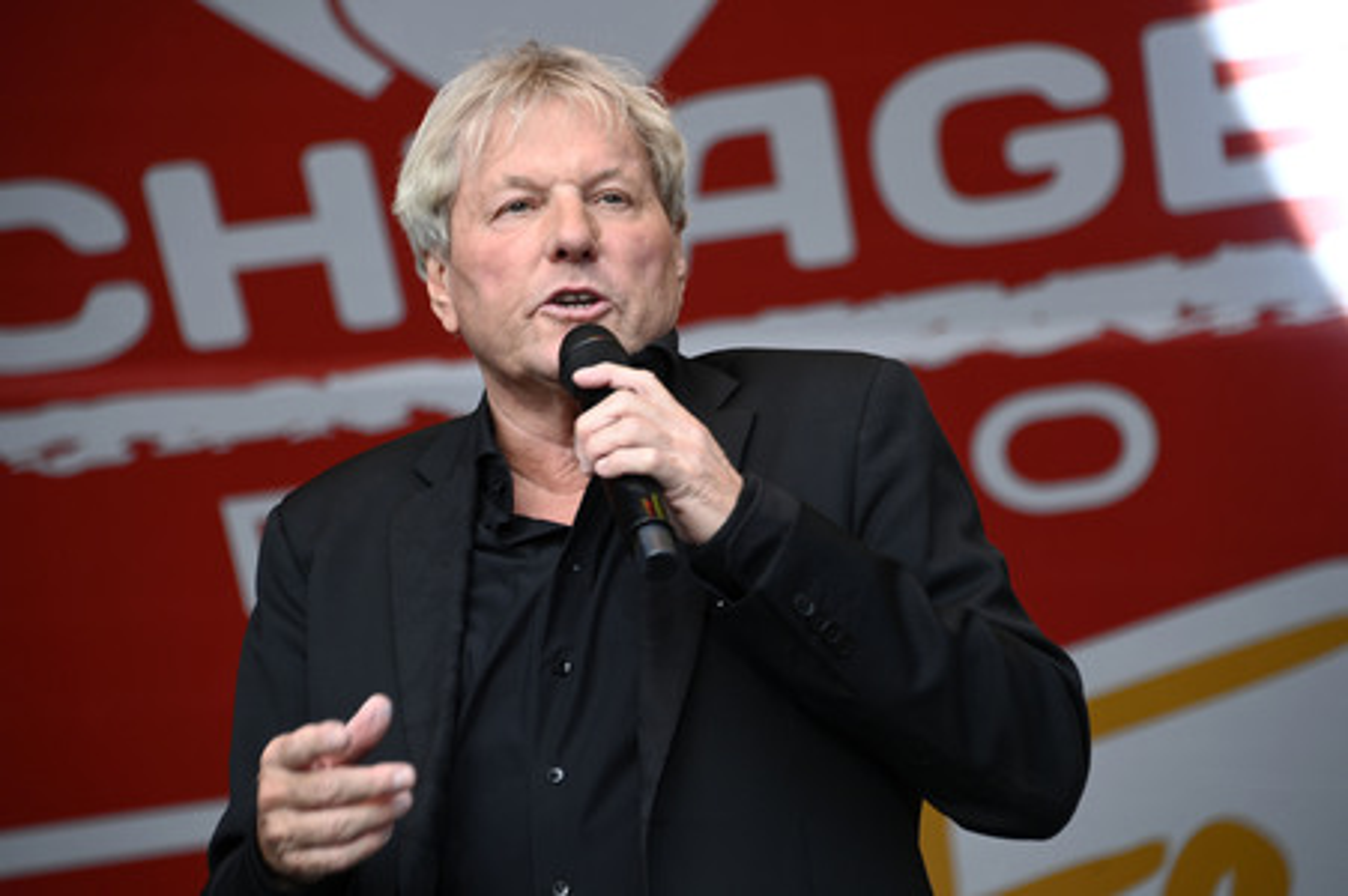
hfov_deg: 10.8
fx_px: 7109
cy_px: 448
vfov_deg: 7.2
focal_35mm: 190
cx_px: 674
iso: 800
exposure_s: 1/200
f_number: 5.6
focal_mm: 190
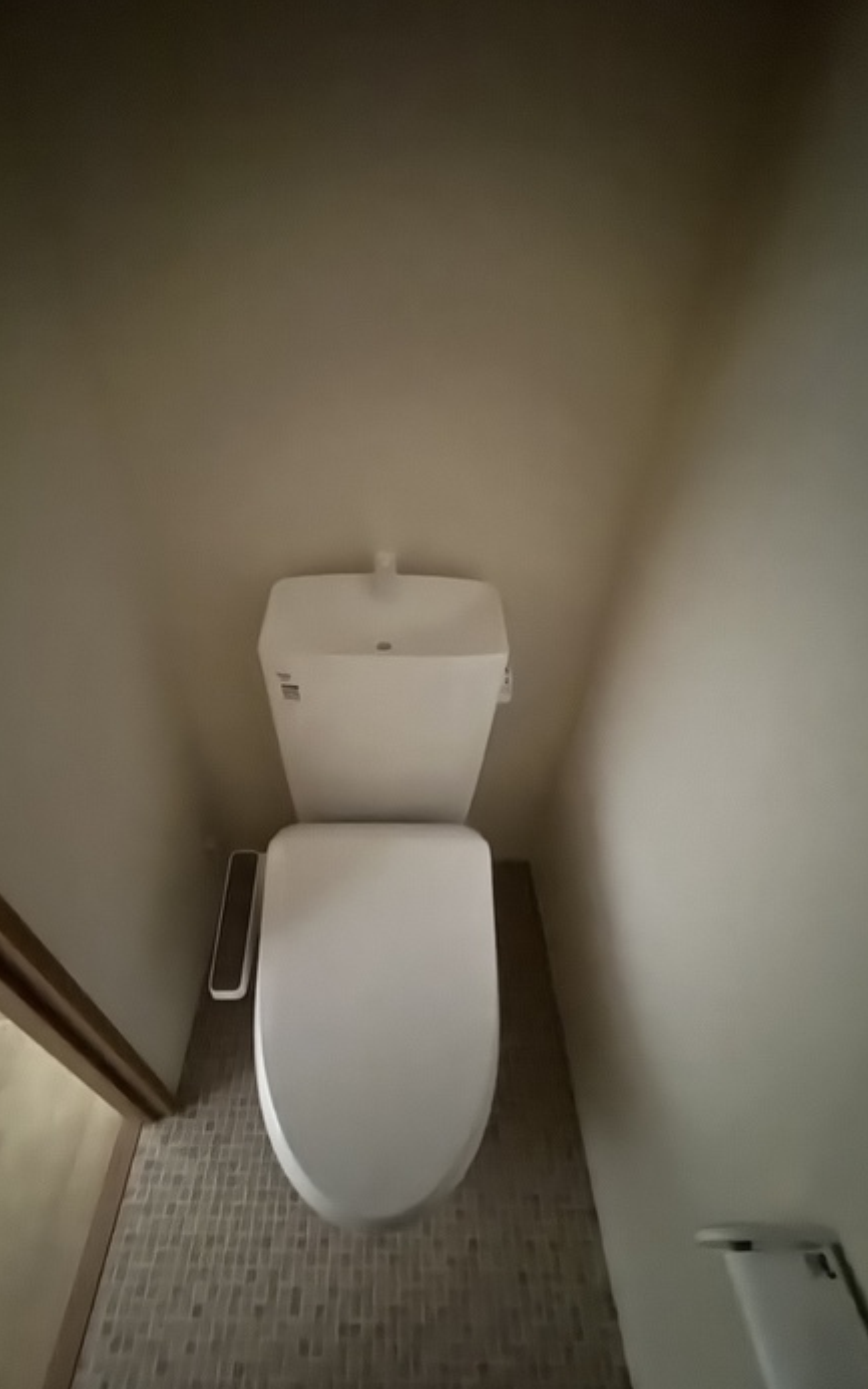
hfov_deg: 74.5
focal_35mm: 15
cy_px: 693
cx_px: 386
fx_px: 568
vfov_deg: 101.5
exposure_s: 1/2
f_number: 2.2
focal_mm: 2.22
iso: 3200
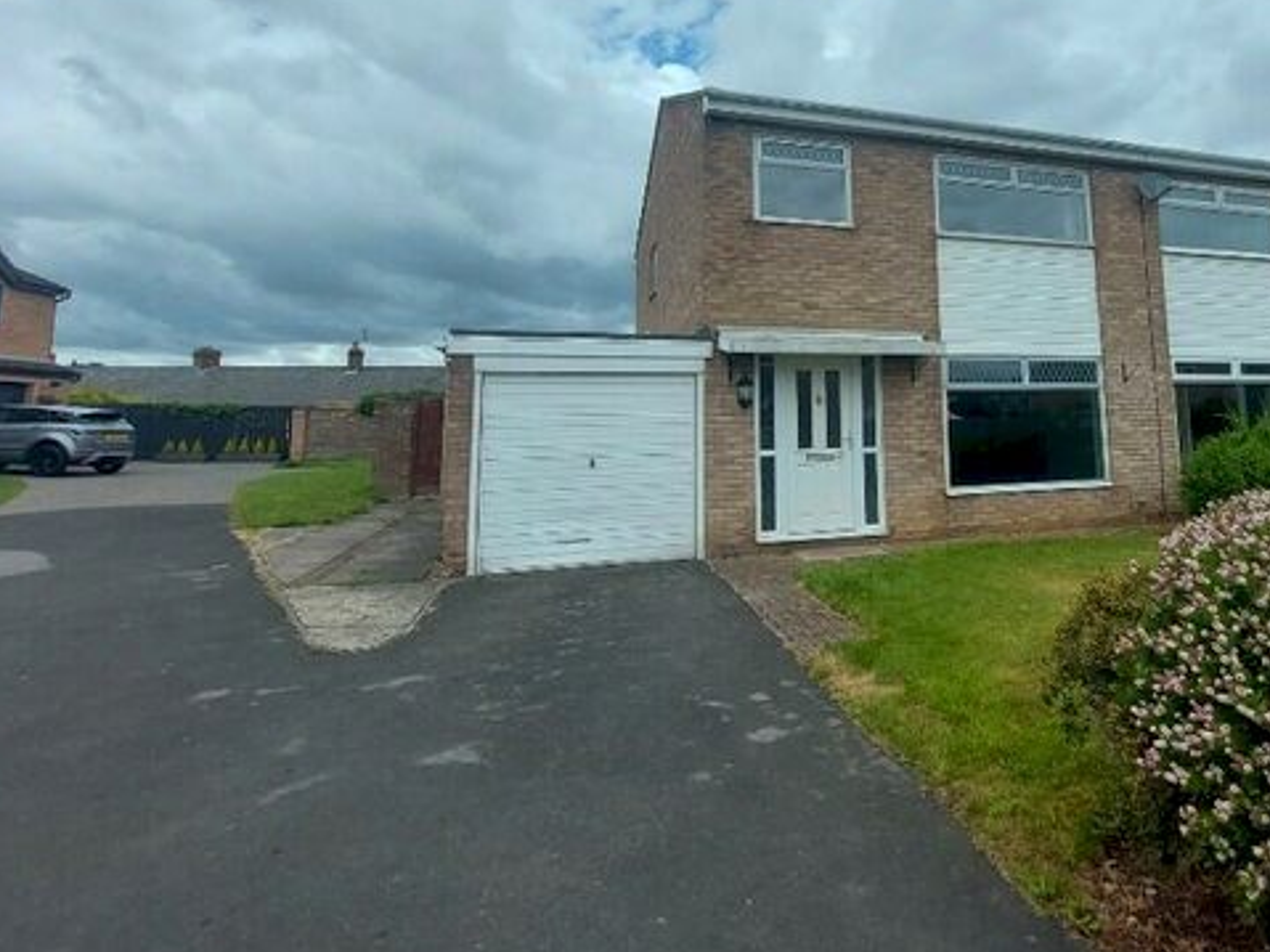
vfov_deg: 66.8
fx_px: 697
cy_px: 320
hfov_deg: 82.6
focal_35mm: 19
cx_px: 814
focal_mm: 1.74
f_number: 2.2
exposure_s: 1/2266
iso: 50
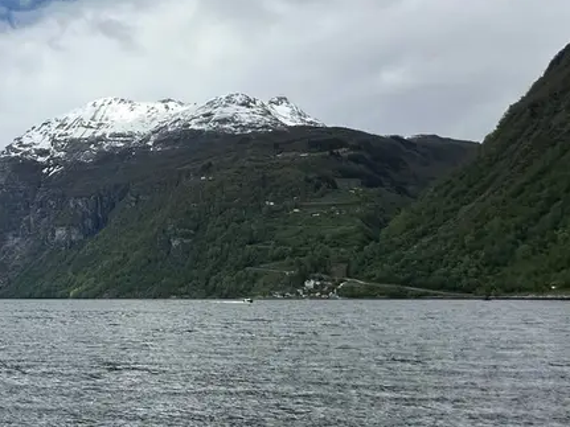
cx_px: -28
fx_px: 642
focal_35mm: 39
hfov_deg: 40.5
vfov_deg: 34.4
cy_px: 30
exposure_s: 1/6494
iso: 50
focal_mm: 2.22
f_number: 2.2
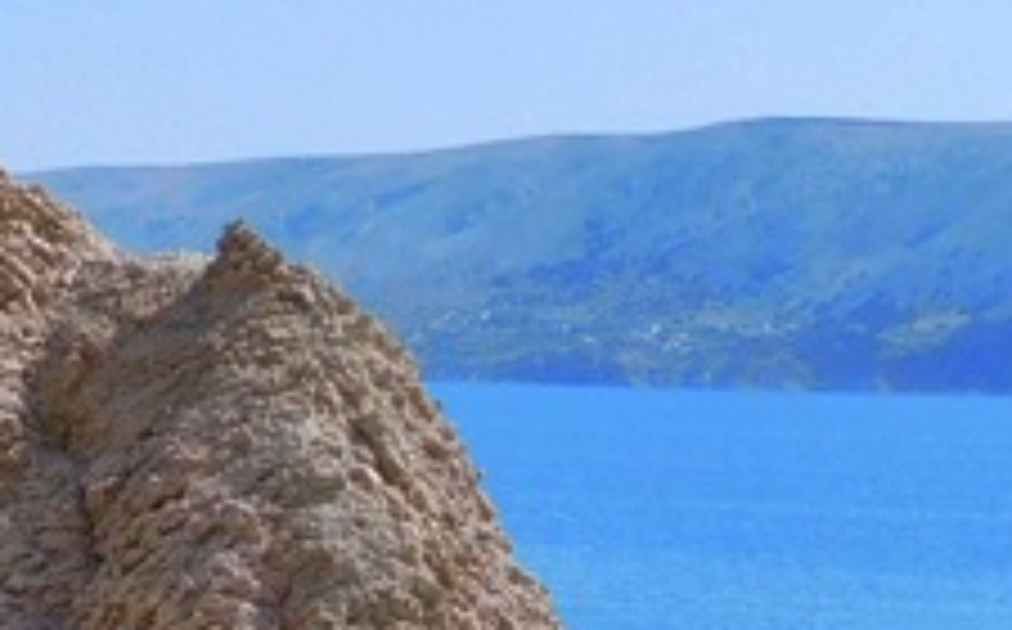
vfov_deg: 7.3
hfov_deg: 11.8
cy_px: 1404
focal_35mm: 169
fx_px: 4655
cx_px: -531
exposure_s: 1/1250
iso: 125
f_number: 3.8
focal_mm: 6.2
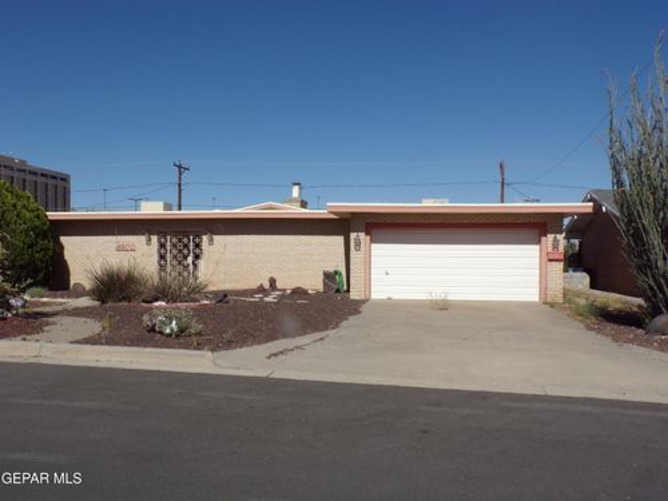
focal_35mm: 32
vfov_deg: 44.2
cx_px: 334
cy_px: 250
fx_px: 618
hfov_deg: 56.8
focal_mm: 5.8
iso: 80
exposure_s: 1/480
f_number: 8.3
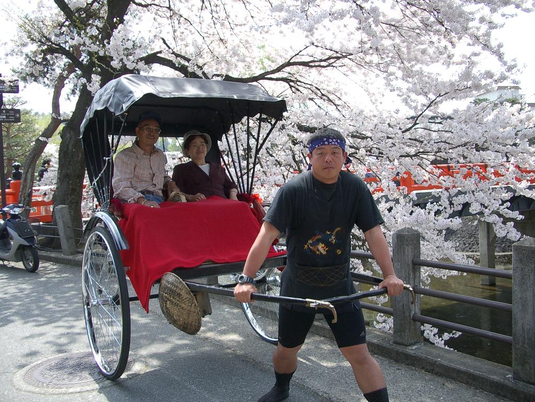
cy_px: 201
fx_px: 541
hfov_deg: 52.6
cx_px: 268
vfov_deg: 40.7
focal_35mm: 35
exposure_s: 1/400
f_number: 2.6
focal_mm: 5.8
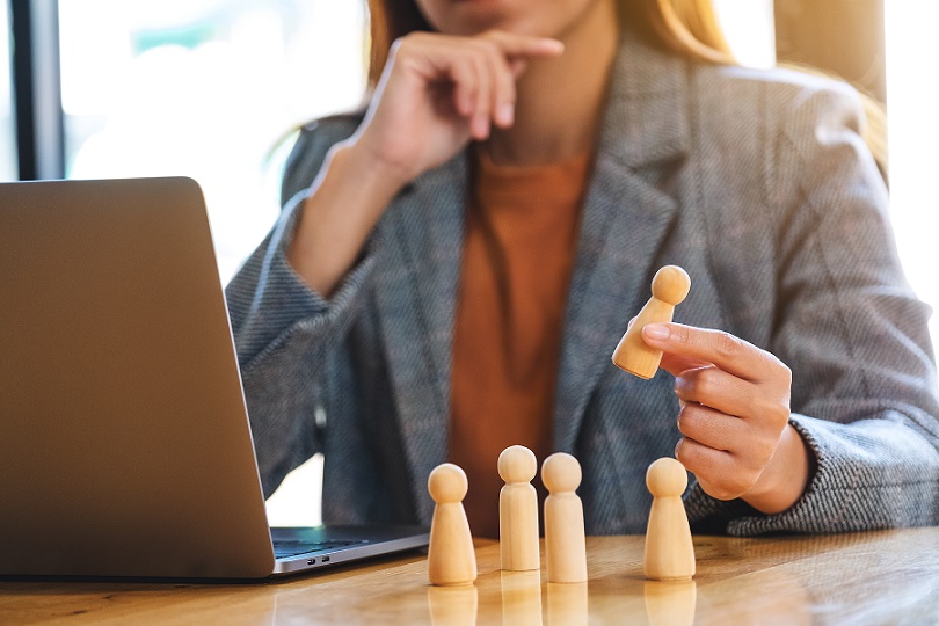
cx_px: 470
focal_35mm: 142
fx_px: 3704
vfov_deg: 9.7
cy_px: 313
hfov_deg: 14.4
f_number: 2.8
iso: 1250
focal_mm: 94.5
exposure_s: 1/140
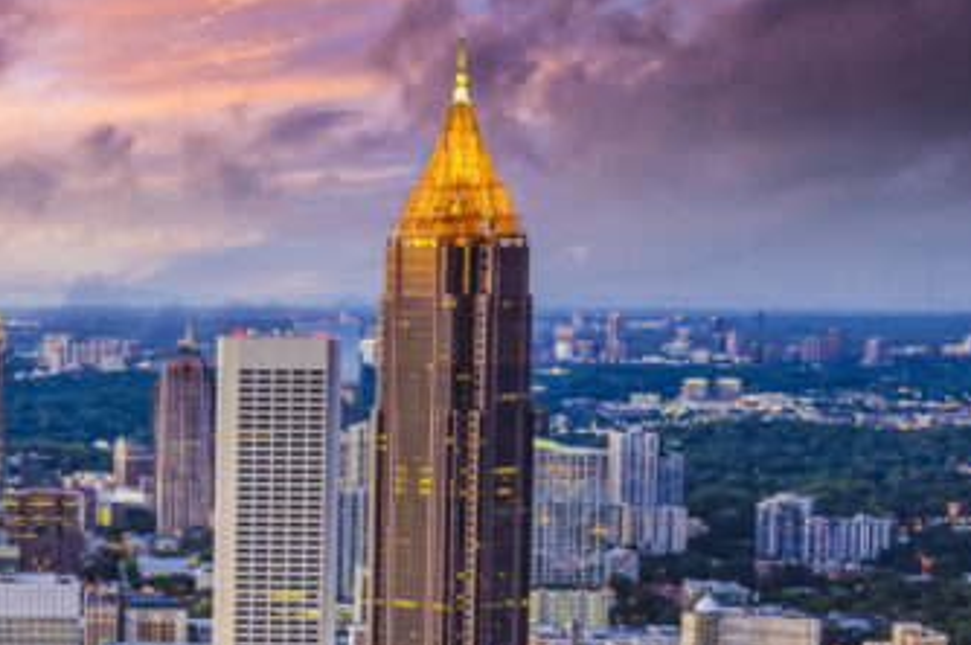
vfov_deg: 11.8
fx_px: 3099
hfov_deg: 17.1
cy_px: 603
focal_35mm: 115
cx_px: -148
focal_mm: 32
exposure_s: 10
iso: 100
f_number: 9
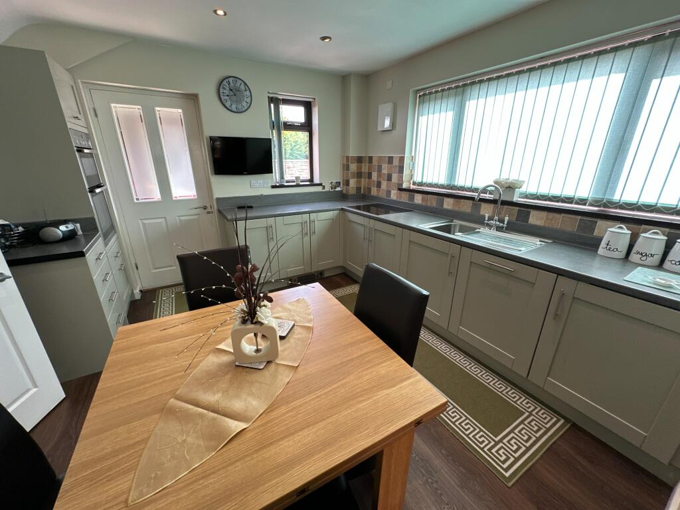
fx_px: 275
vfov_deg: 85.7
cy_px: 255
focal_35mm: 14
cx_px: 340
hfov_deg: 102.1
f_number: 2.2
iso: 125
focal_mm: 2.22
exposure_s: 1/100
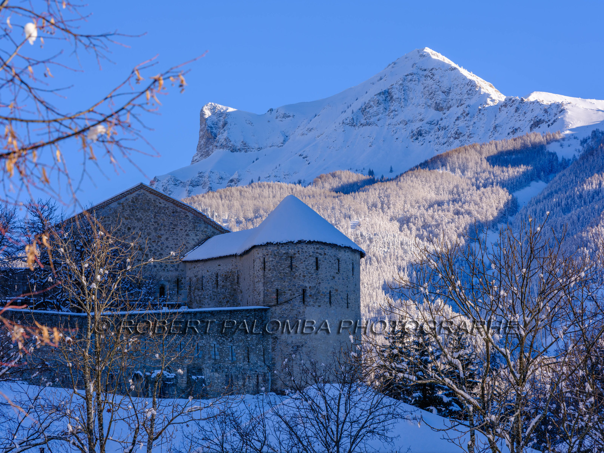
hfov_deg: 12.7
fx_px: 2705
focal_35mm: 155
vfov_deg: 9.6
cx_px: 302
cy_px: 226
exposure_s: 1/100
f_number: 16
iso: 320
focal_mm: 196.5
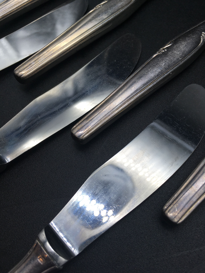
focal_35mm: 29
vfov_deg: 61.7
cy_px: 136
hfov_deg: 48.2
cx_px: 102
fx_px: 229
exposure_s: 1/288
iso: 25
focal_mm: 4.15
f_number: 2.2
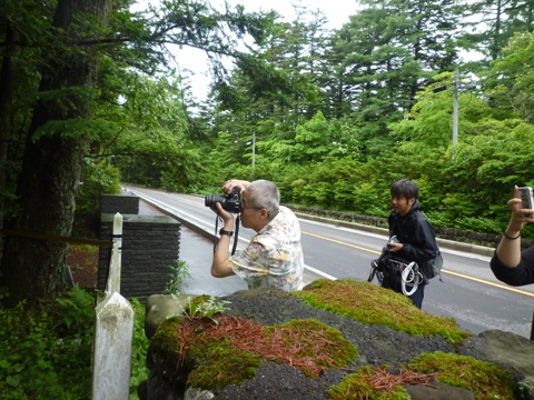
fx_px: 386
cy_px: 200
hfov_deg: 69.4
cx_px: 267
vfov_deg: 54.9
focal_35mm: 25
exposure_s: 1/160
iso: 80
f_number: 2.8
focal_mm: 4.4
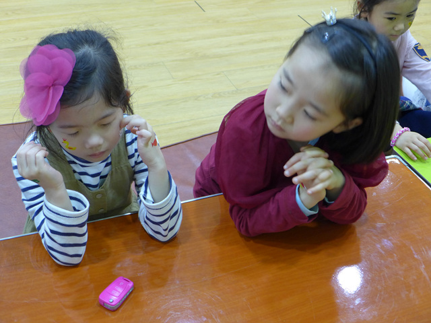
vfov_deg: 30.9
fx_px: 585
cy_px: 162
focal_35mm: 47
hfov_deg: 40.4
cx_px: 216
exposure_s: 1/80
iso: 400
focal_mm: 9.2
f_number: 1.8
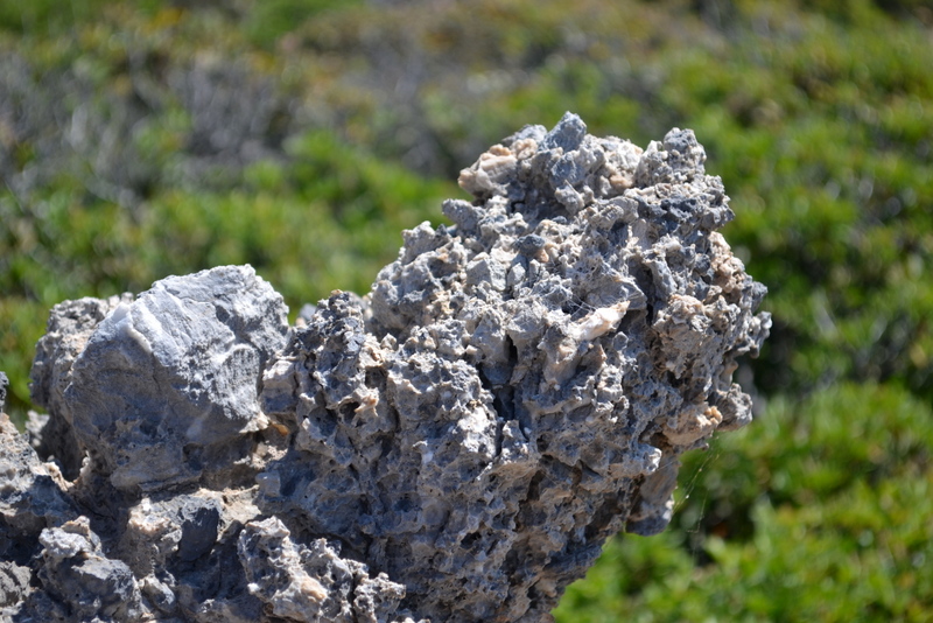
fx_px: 2139
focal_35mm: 82
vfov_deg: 16.6
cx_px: 466
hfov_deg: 24.6
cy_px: 312
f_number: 5.6
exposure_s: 1/250
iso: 100
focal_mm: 55
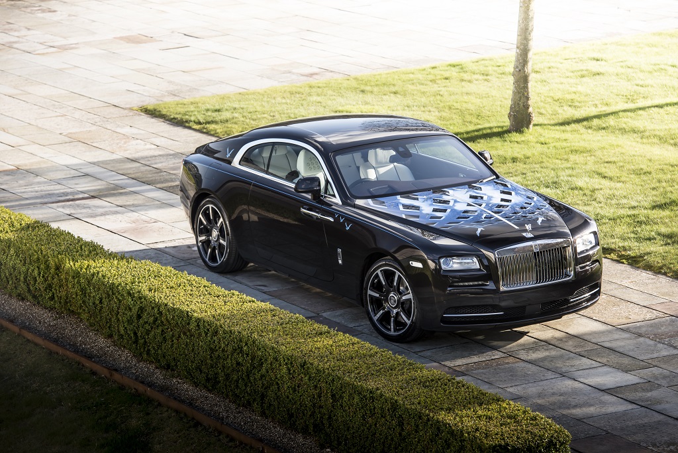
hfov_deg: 14.2
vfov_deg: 9.5
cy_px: 226
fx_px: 2731
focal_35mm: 145
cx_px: 339
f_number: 5.6
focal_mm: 145
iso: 100
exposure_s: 1/100
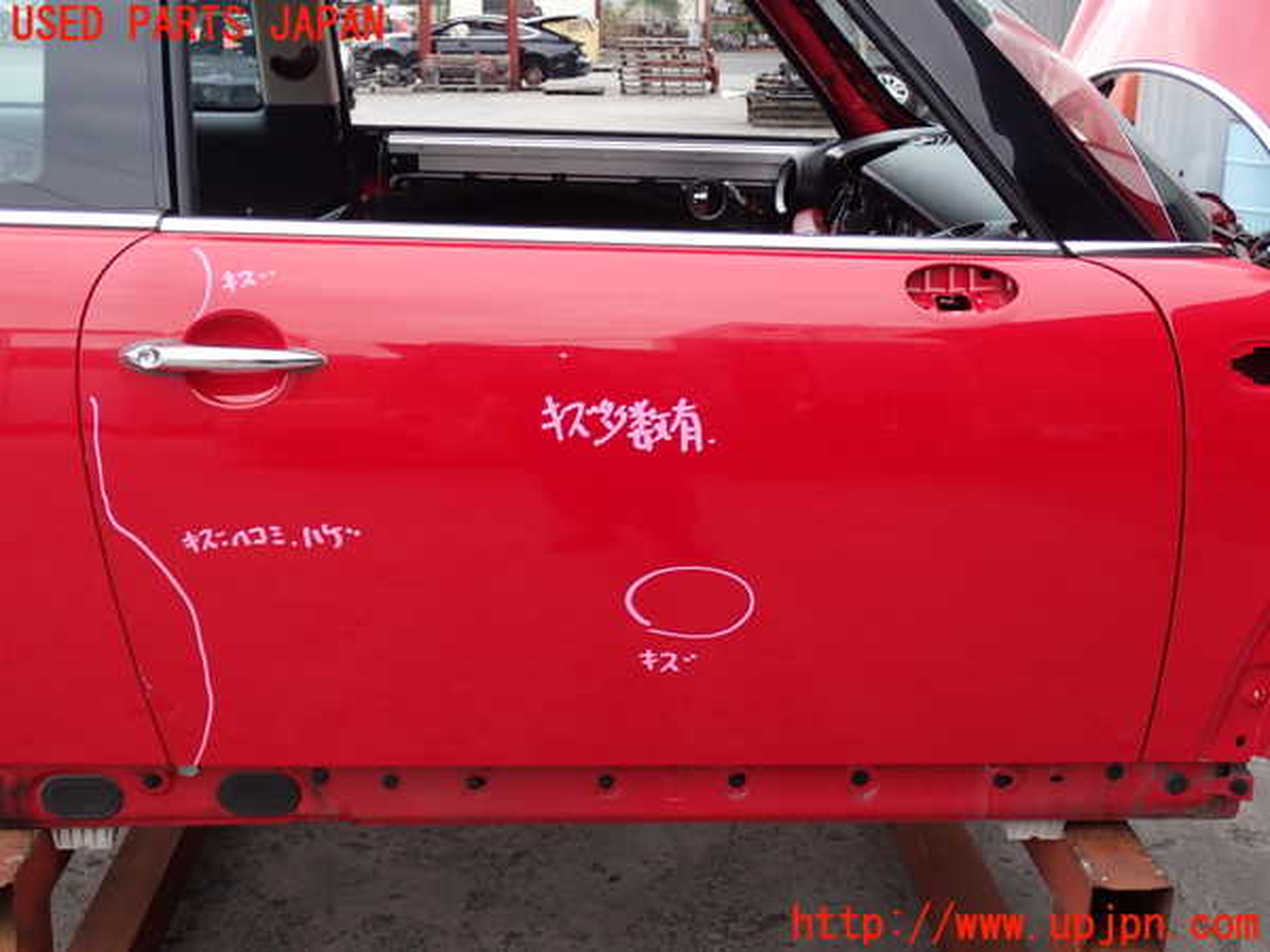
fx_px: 1614
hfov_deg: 42.9
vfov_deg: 32.9
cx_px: 635
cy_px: 476
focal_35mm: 44
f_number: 4
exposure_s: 1/100
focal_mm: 7.84
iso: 100
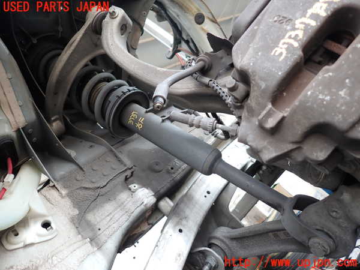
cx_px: 180
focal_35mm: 25
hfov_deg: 69.4
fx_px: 260
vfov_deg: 54.9
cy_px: 135
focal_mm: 4.5
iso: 100
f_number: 2
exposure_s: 1/60
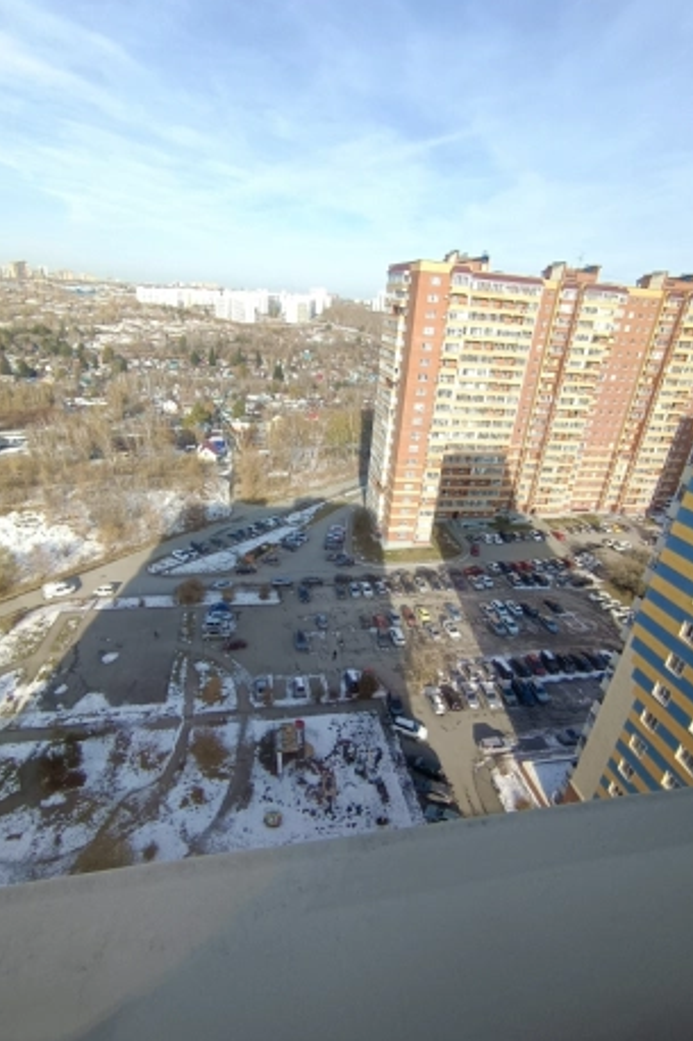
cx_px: 344
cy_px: 518
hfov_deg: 70.4
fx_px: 491
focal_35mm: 17
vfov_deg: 93.3
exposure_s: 1/503
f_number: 2.2
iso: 100
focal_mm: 1.65
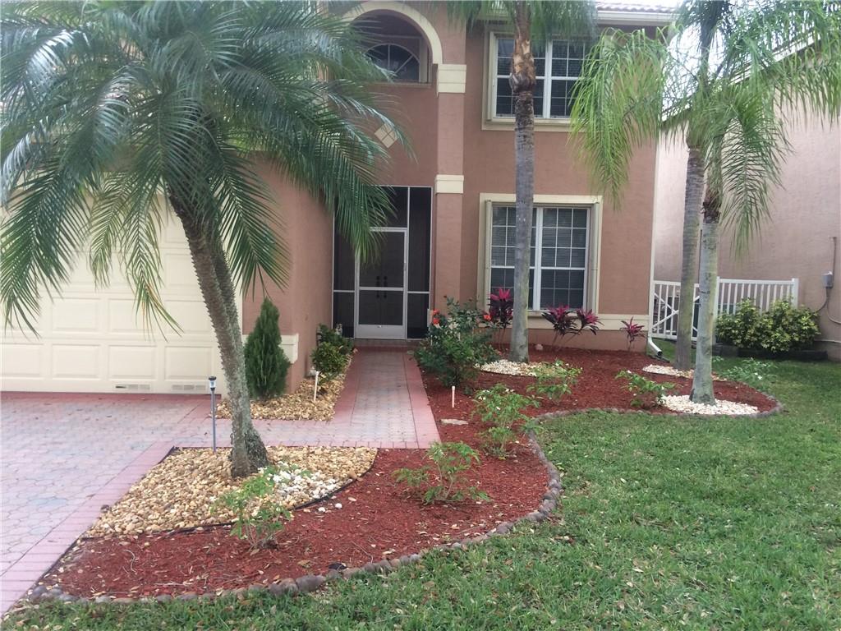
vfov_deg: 48.2
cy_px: 316
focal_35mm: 29
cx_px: 420
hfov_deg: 61.7
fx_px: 705
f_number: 2.2
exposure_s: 1/30
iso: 64
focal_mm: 4.15
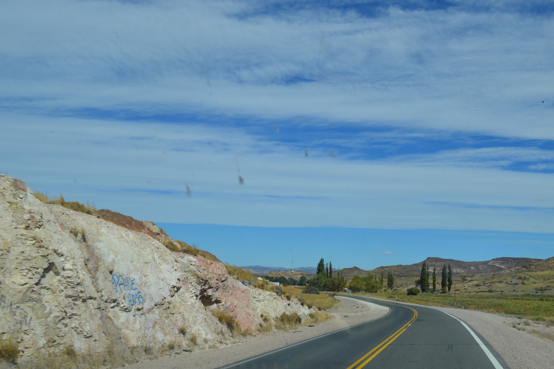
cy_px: 181
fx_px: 569
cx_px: 292
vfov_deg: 35.9
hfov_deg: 51.9
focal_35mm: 37
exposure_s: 1/400
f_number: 10
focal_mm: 22
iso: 100
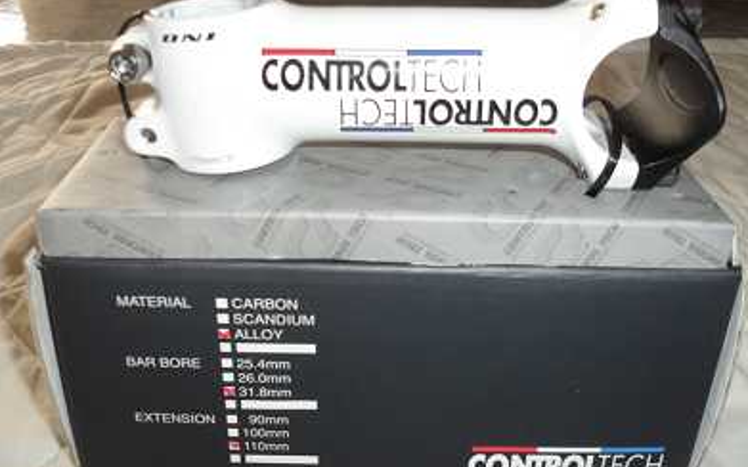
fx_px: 774
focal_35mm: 38
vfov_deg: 33.5
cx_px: 381
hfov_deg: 51.6
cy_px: 251
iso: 200
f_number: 3.2
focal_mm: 6.3
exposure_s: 1/45
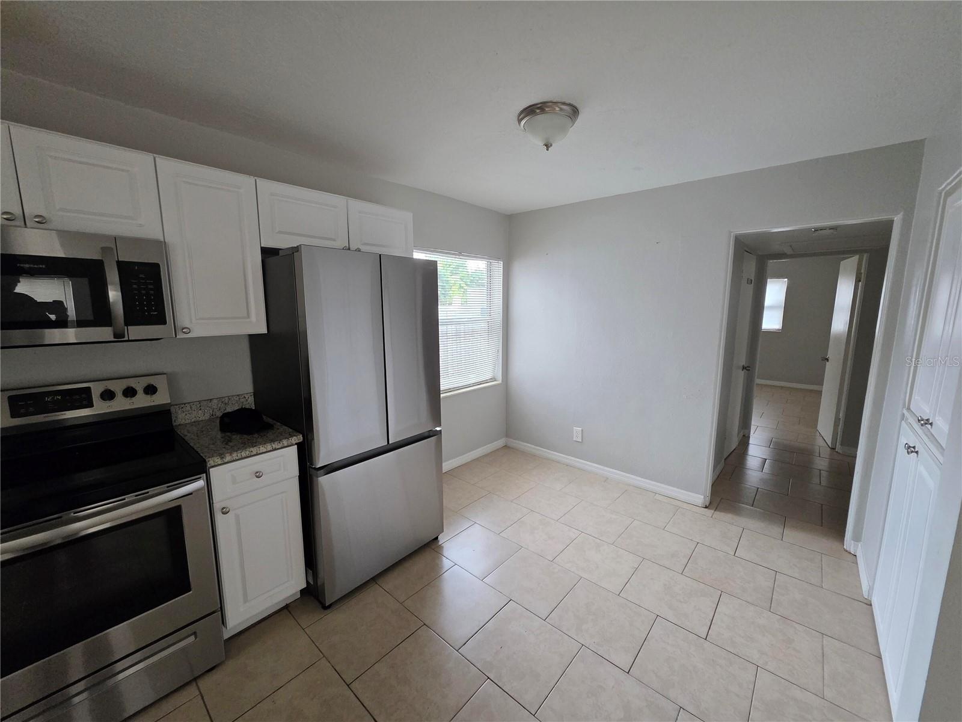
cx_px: 481
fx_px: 361
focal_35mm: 13
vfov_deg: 89.9
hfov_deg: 106.2
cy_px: 361
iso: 500
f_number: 1.9
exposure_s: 1/359
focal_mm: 2.2
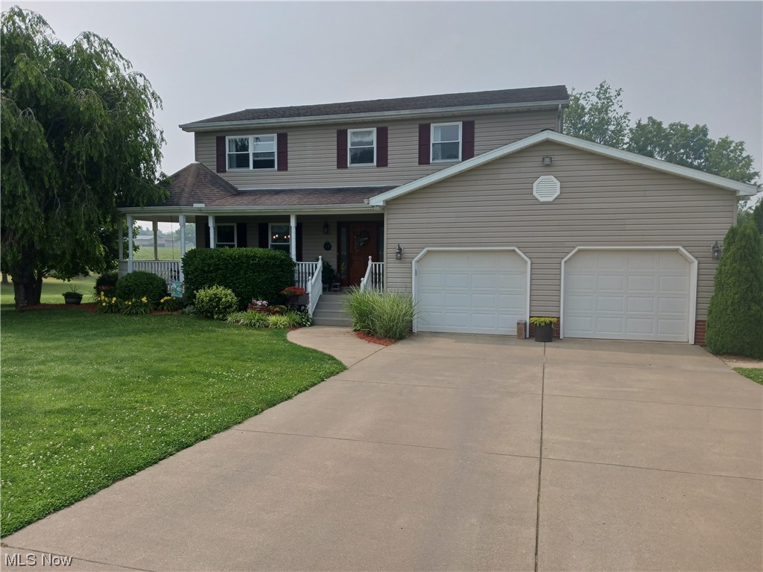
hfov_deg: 65.3
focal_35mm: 27
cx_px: 382
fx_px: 595
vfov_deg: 51.4
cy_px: 286
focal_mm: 4
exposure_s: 1/476
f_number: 1.8
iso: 20
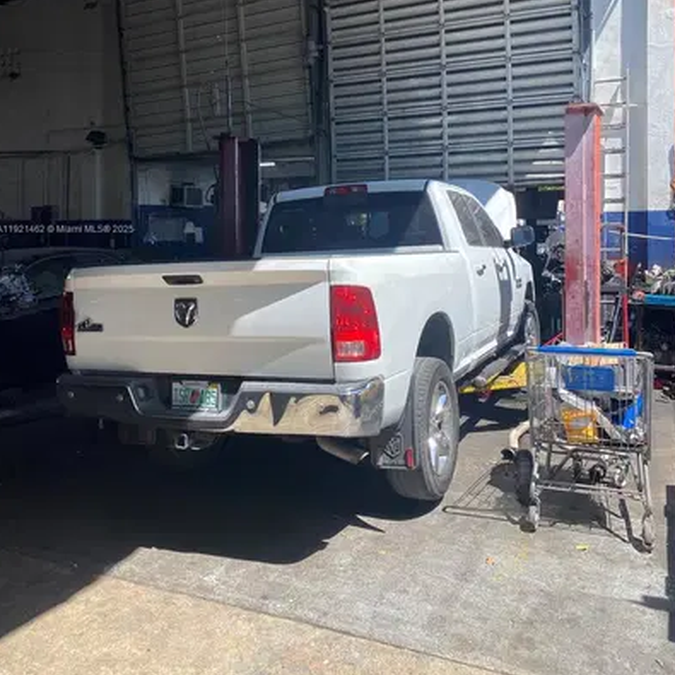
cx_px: 337
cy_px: 230
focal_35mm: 31
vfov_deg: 51.6
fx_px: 684
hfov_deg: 52.5
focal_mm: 4.25
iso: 32
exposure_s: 1/919
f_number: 1.8
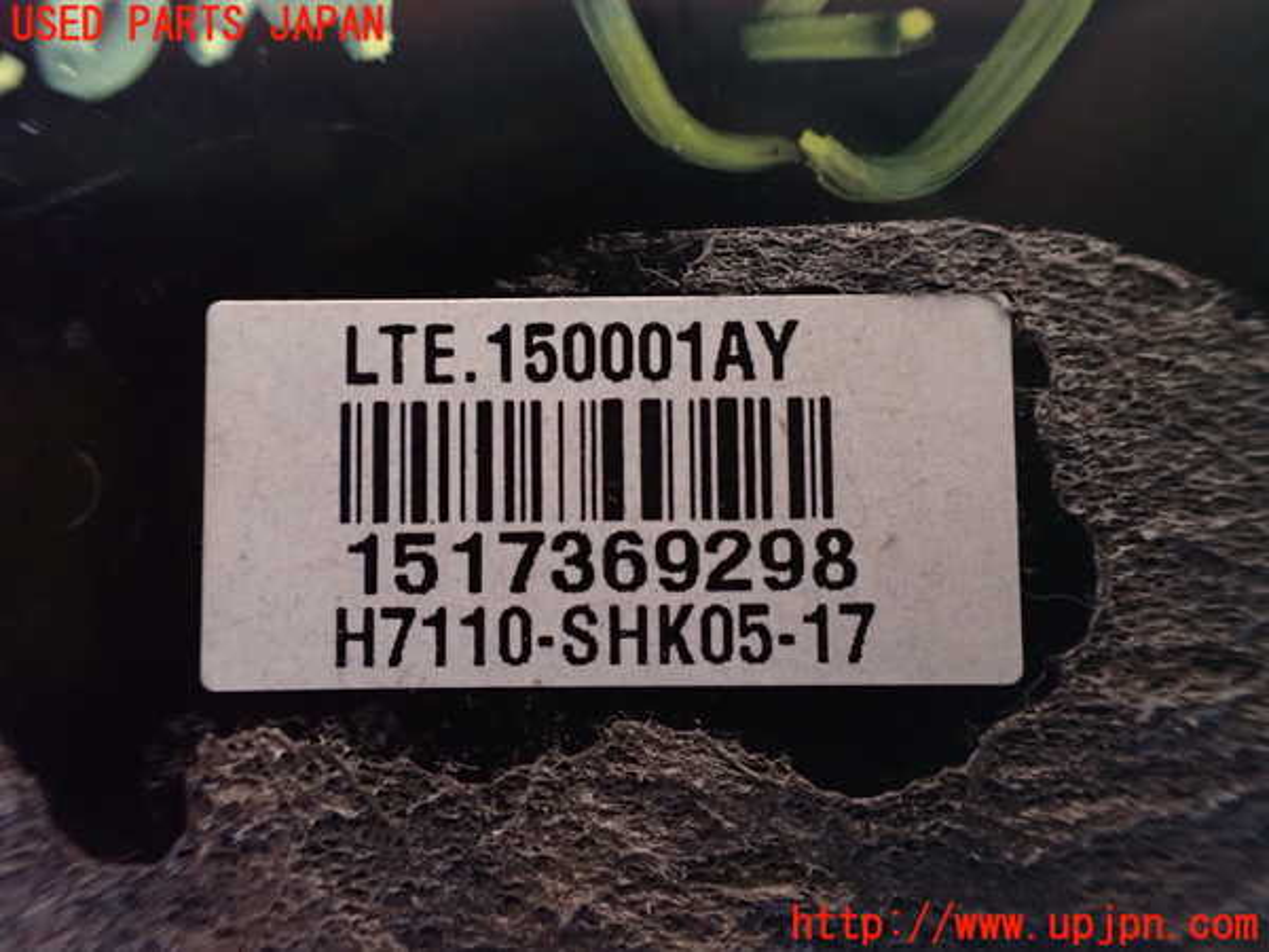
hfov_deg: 60.0
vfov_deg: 46.8
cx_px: 634
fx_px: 1100
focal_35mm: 30
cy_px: 476
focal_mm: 5.4
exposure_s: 1/30
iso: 1250
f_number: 2.3
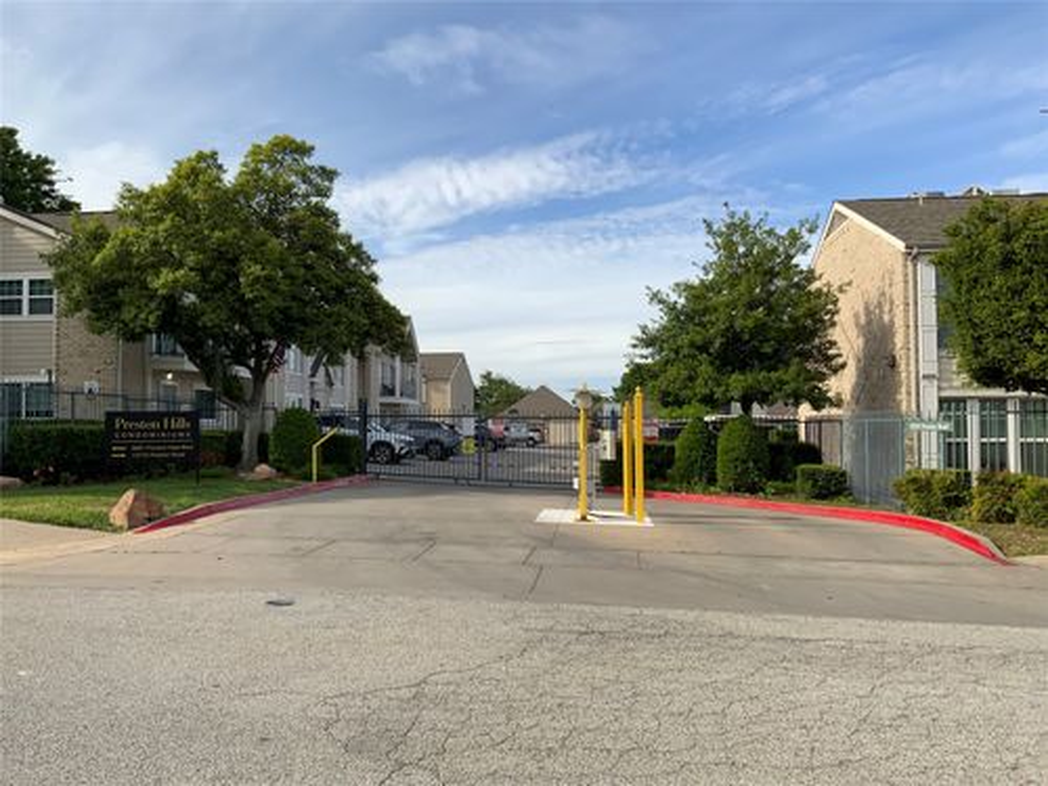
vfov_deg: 48.2
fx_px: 878
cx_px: 524
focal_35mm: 29
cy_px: 393
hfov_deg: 61.7
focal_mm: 3
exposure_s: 1/1912
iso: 16
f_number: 1.8
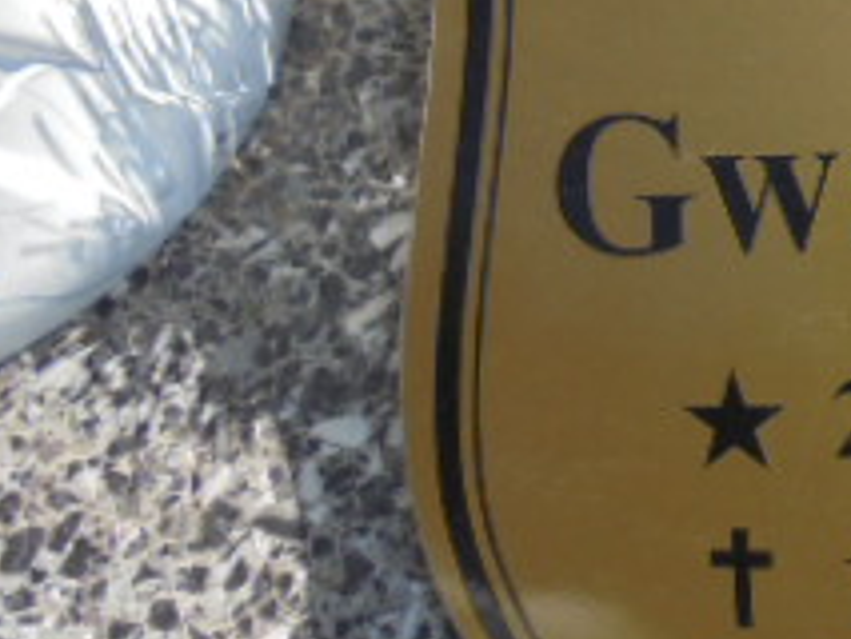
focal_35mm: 78
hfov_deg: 21.7
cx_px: 1203
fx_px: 1919
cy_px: 176
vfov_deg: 18.8
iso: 100
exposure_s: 1/800
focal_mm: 4.6
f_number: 3.5
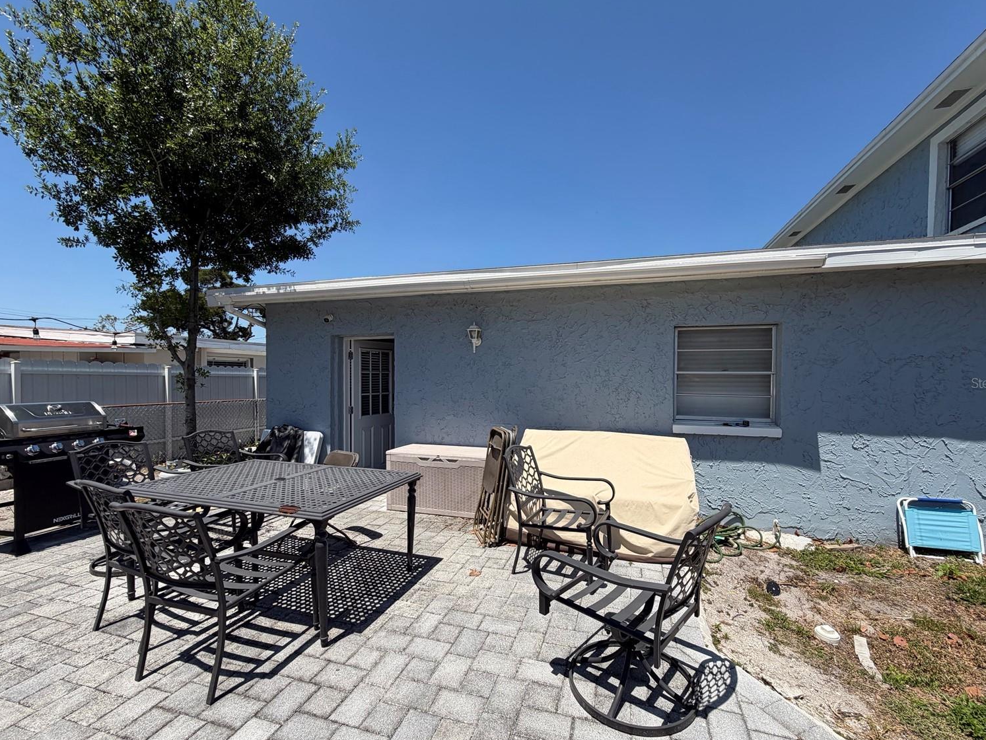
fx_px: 427
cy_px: 383
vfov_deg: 81.7
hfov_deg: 98.1
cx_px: 505
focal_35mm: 15
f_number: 2.2
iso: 20
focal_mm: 2.22
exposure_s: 1/942
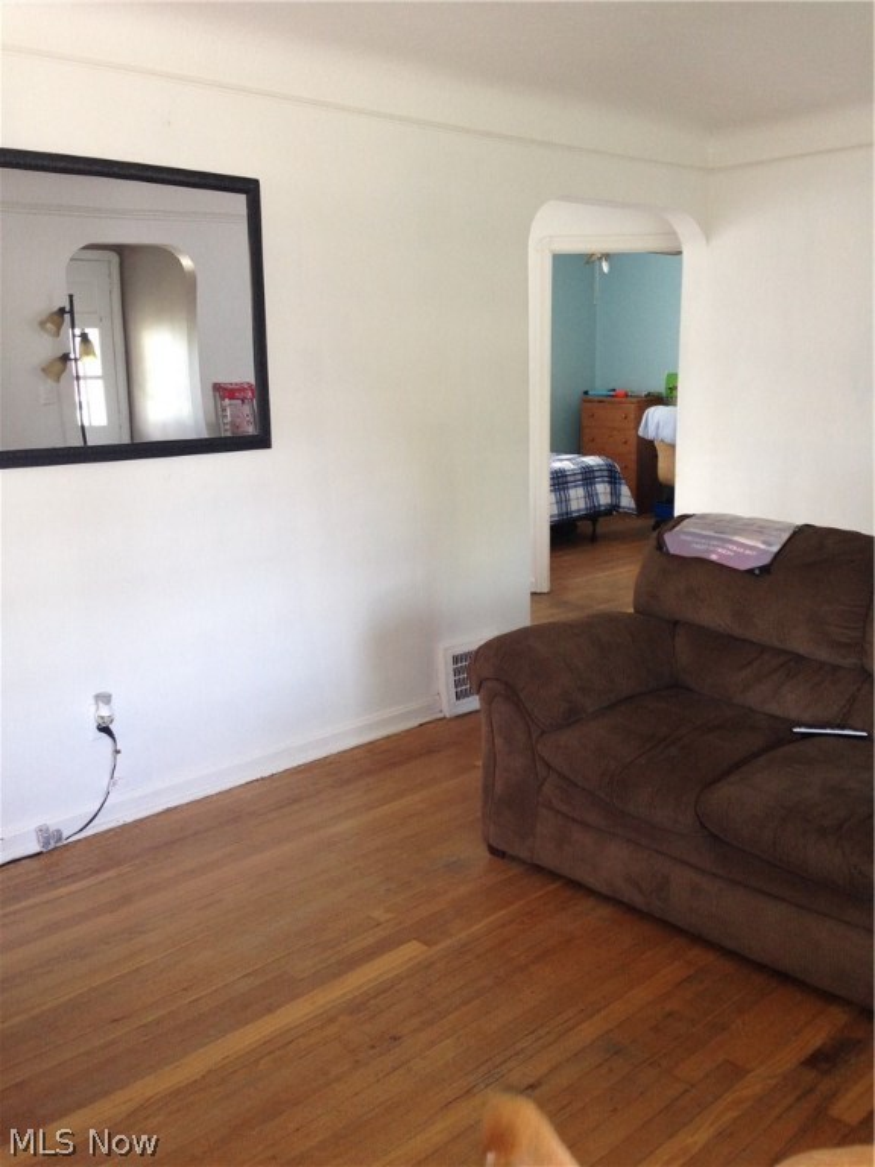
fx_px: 1112
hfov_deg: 42.9
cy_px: 584
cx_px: 438
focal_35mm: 33
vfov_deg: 55.4
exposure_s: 1/20
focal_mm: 4.12
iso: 100
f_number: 2.4
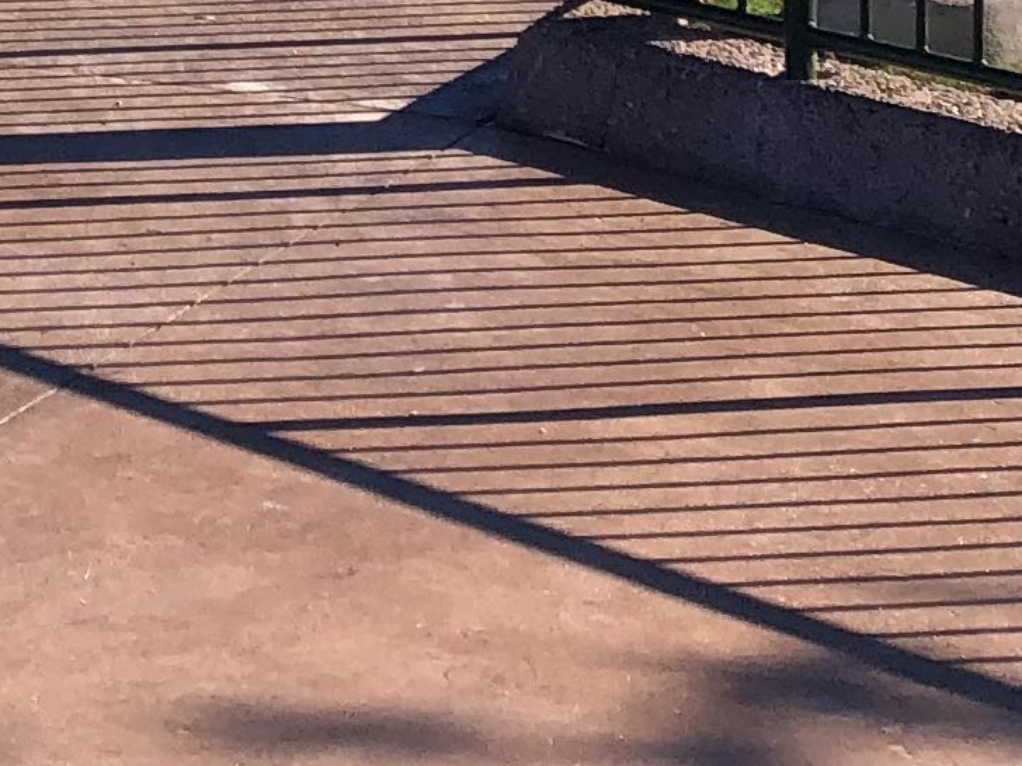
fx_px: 4576
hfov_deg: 12.2
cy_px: -1107
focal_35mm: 155
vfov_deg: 8.7
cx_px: -448
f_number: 1.8
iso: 20
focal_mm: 3.99
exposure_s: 1/1715
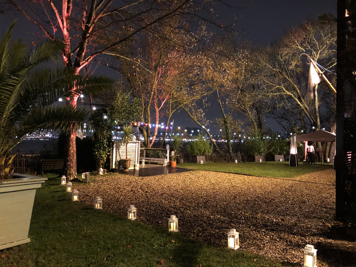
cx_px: 178
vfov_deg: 49.7
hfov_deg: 63.4
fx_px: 288
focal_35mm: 28
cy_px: 134
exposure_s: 1/4
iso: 160
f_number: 1.8
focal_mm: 3.99
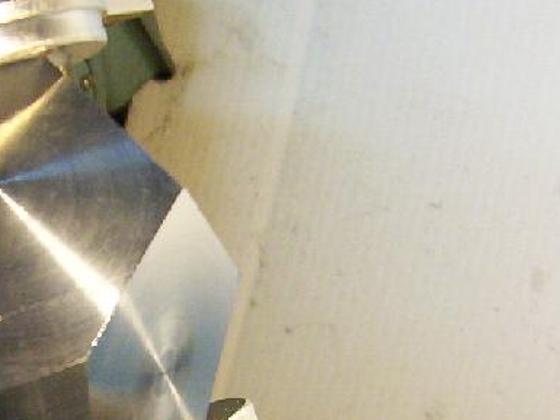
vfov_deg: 17.6
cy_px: 343
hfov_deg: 23.2
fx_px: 1343
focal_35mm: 83
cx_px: 103
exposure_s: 1/53.8
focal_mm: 5.54
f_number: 2.76
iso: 200
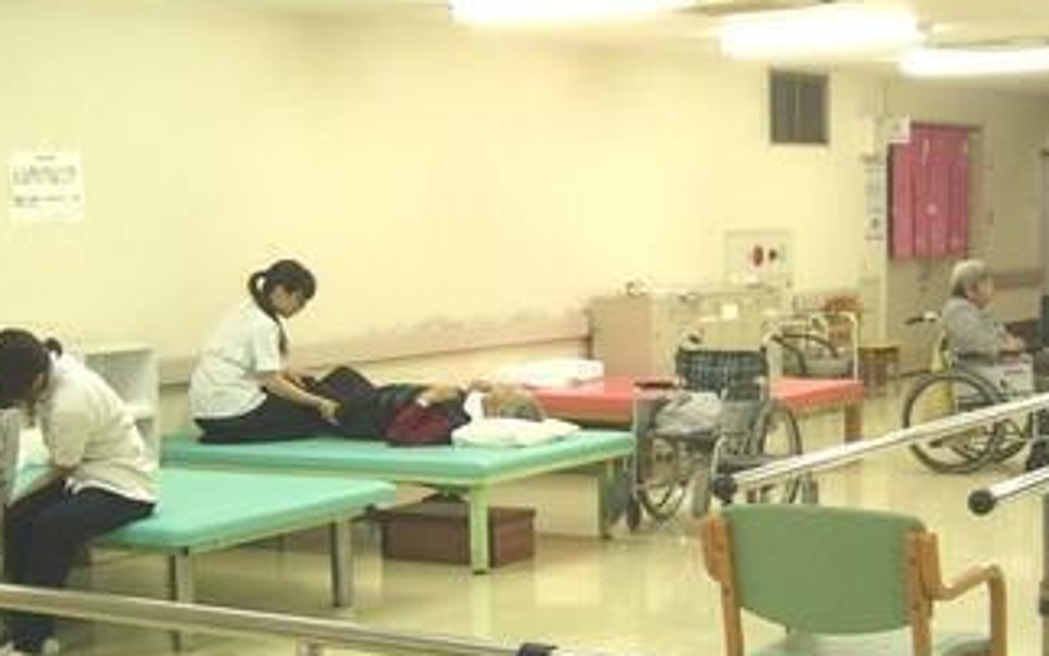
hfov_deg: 29.8
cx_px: 487
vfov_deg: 18.8
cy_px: 429
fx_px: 1973
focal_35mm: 69
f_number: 2.8
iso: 100
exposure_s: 1/40
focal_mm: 5.8
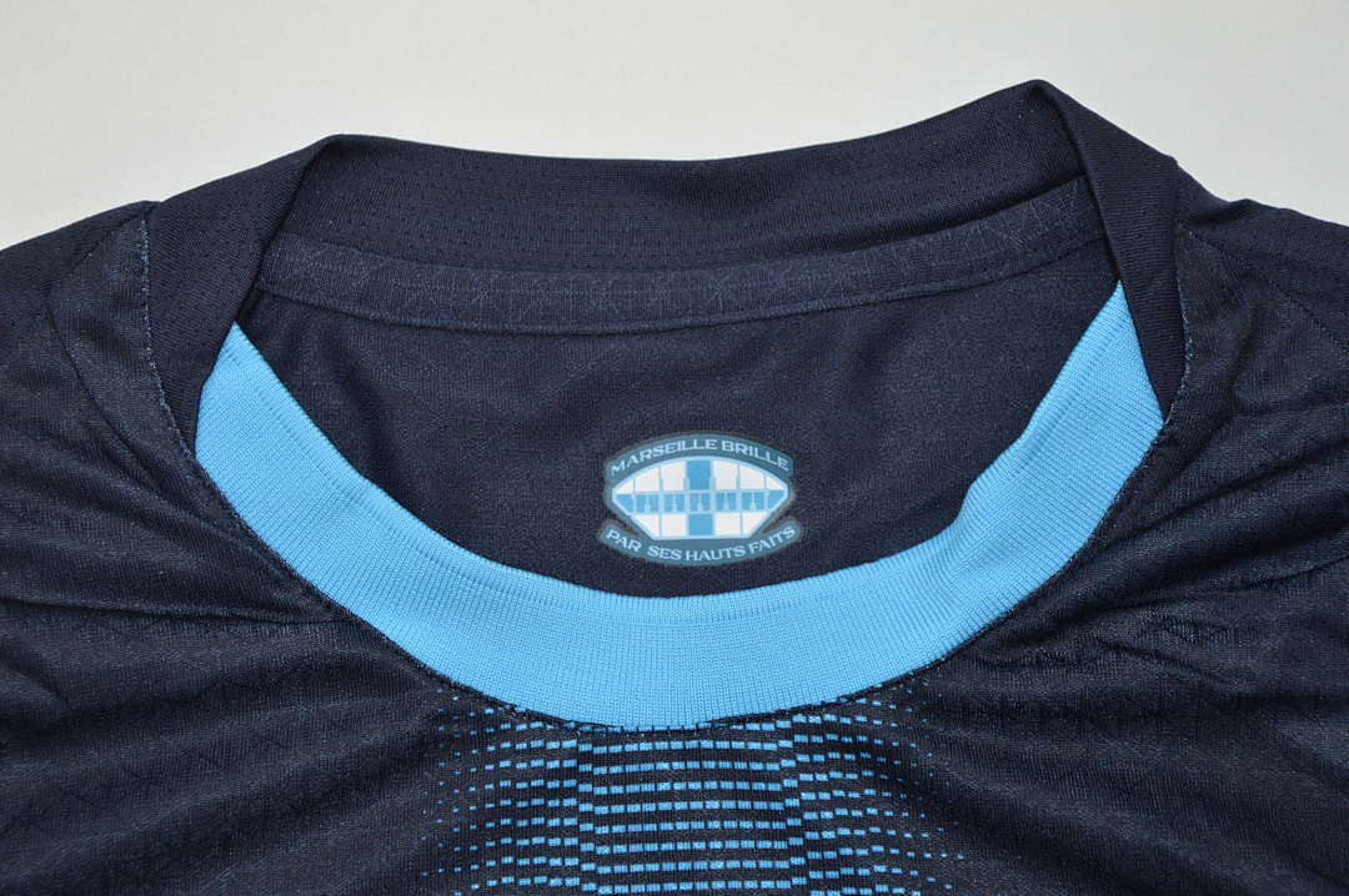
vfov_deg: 13.0
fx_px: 3931
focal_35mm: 105
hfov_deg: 19.5
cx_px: 674
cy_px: 448
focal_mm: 70
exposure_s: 1/200
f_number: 8
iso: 400
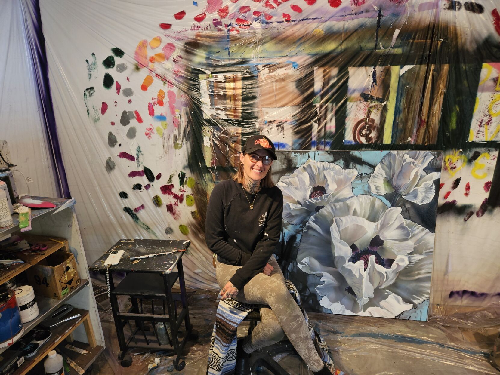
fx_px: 332
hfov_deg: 73.9
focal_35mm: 23
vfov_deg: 58.9
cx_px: 250
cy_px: 188
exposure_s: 1/120
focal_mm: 5.4
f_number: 1.8
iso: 125
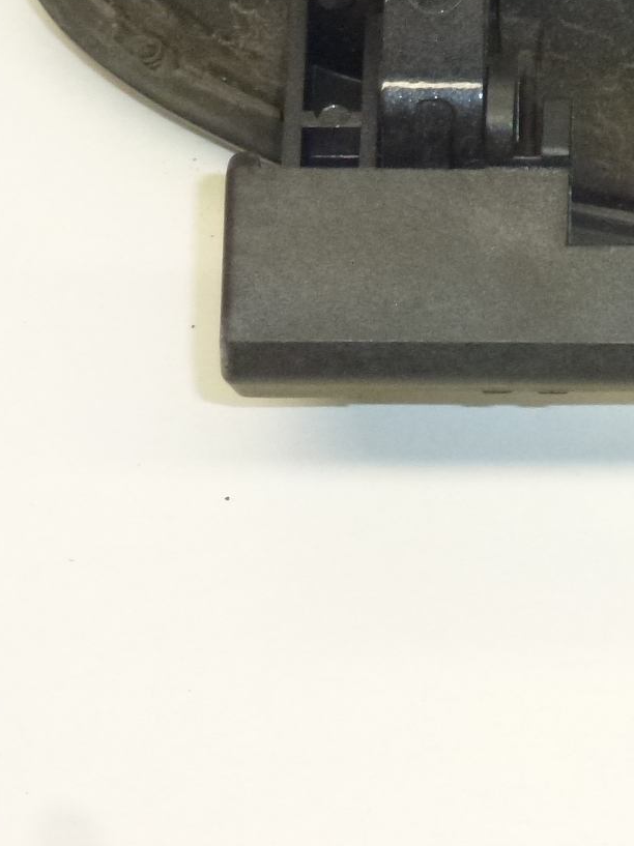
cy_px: 85
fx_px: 3739
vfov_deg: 12.8
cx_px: 916
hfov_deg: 9.5
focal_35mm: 153
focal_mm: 10.9
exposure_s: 1/100
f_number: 4.5
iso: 400
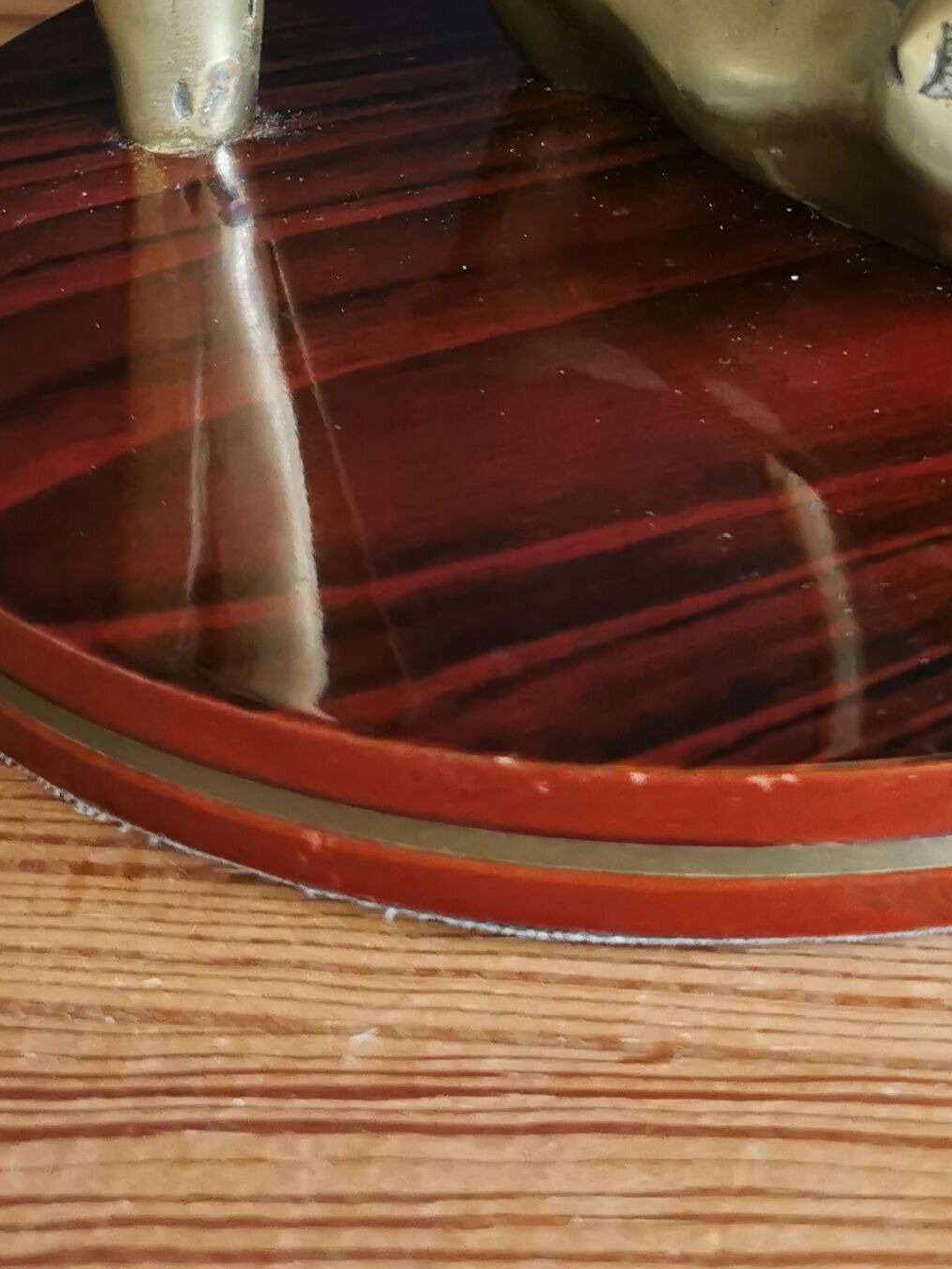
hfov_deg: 19.7
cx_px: 895
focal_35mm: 73
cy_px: -74
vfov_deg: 25.1
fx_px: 2676
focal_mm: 5.58
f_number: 1.8
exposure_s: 1/50
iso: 250
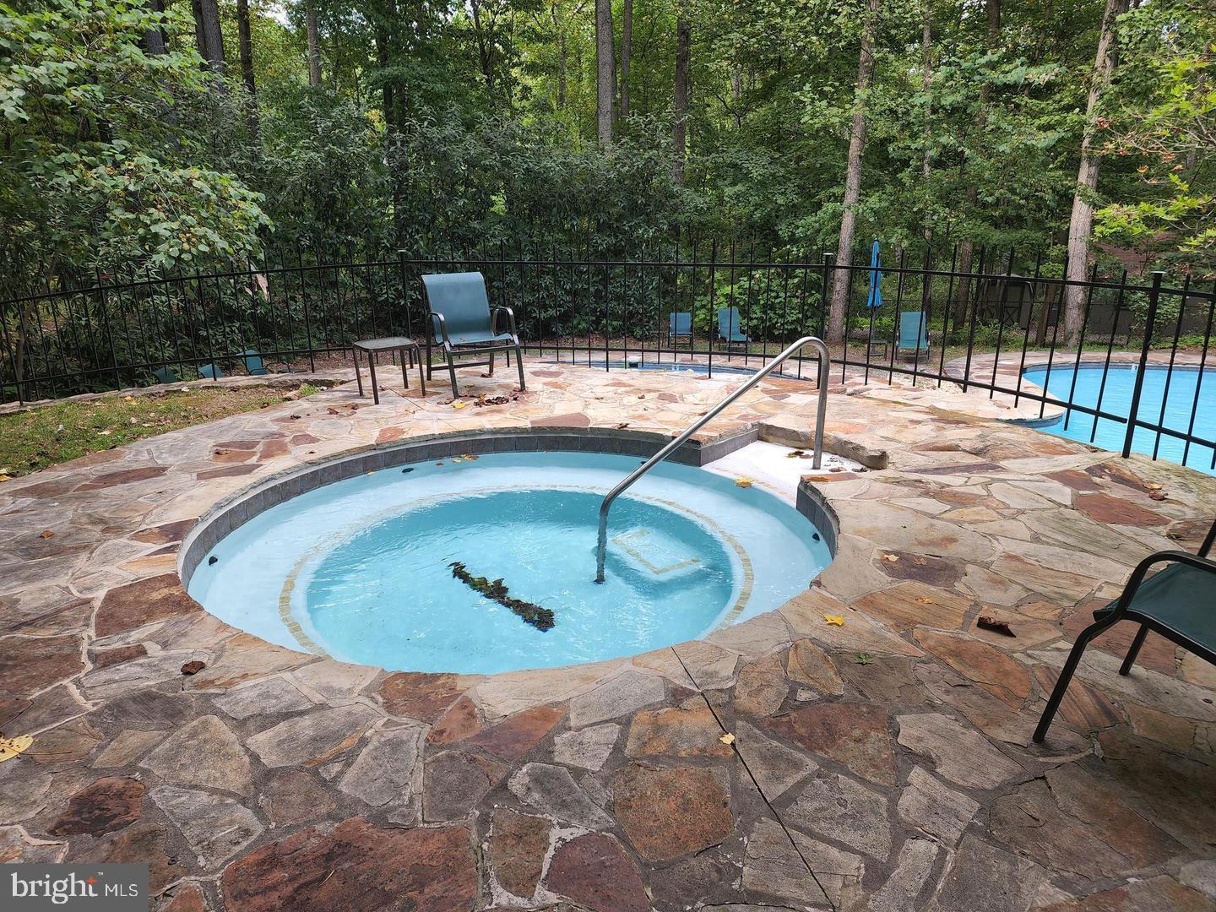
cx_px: 608
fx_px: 808
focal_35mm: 23
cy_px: 456
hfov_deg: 73.9
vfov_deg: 58.9
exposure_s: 1/180
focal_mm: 6.4
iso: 50
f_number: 1.8
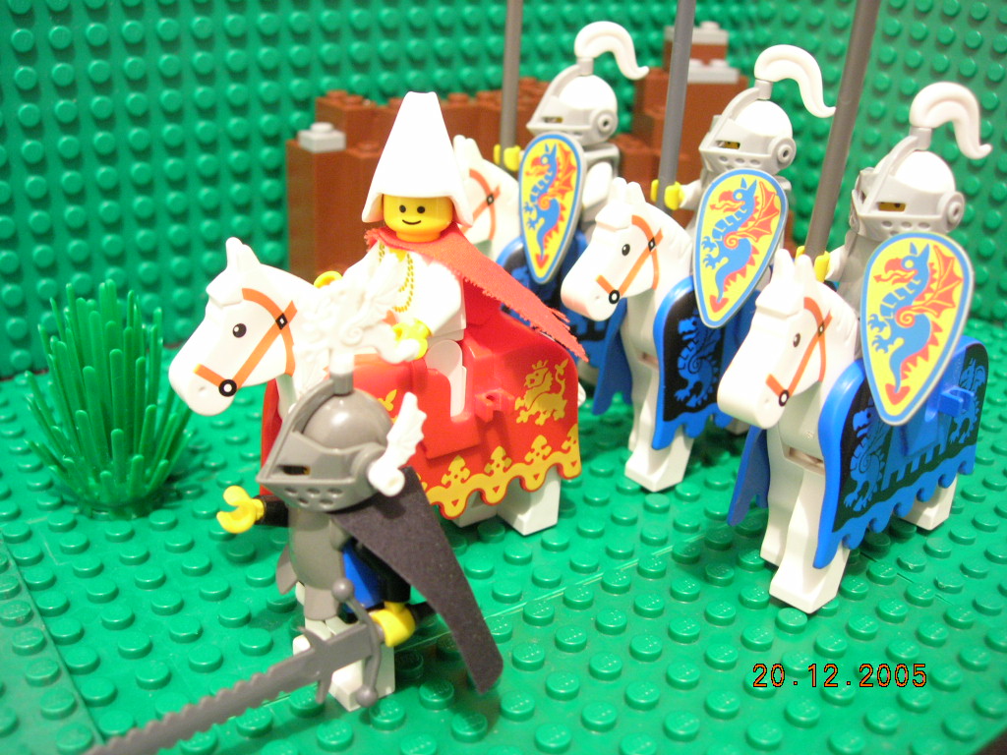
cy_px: 378
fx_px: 1105
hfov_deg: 49.0
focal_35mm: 38
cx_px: 504
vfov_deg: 37.7
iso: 200
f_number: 2.8
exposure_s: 1/2.1
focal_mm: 7.8
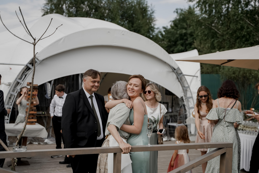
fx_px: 331
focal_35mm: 46
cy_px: 86
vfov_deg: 29.2
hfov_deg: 42.7
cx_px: 130
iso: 100
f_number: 2.8
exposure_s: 1/1600
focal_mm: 46
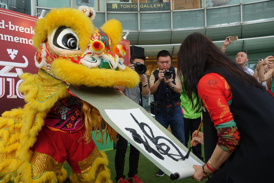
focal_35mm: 33
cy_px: 92
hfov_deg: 57.2
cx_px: 137
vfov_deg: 40.0
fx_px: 251
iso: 125
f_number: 4.5
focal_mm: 12.2
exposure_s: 1/80
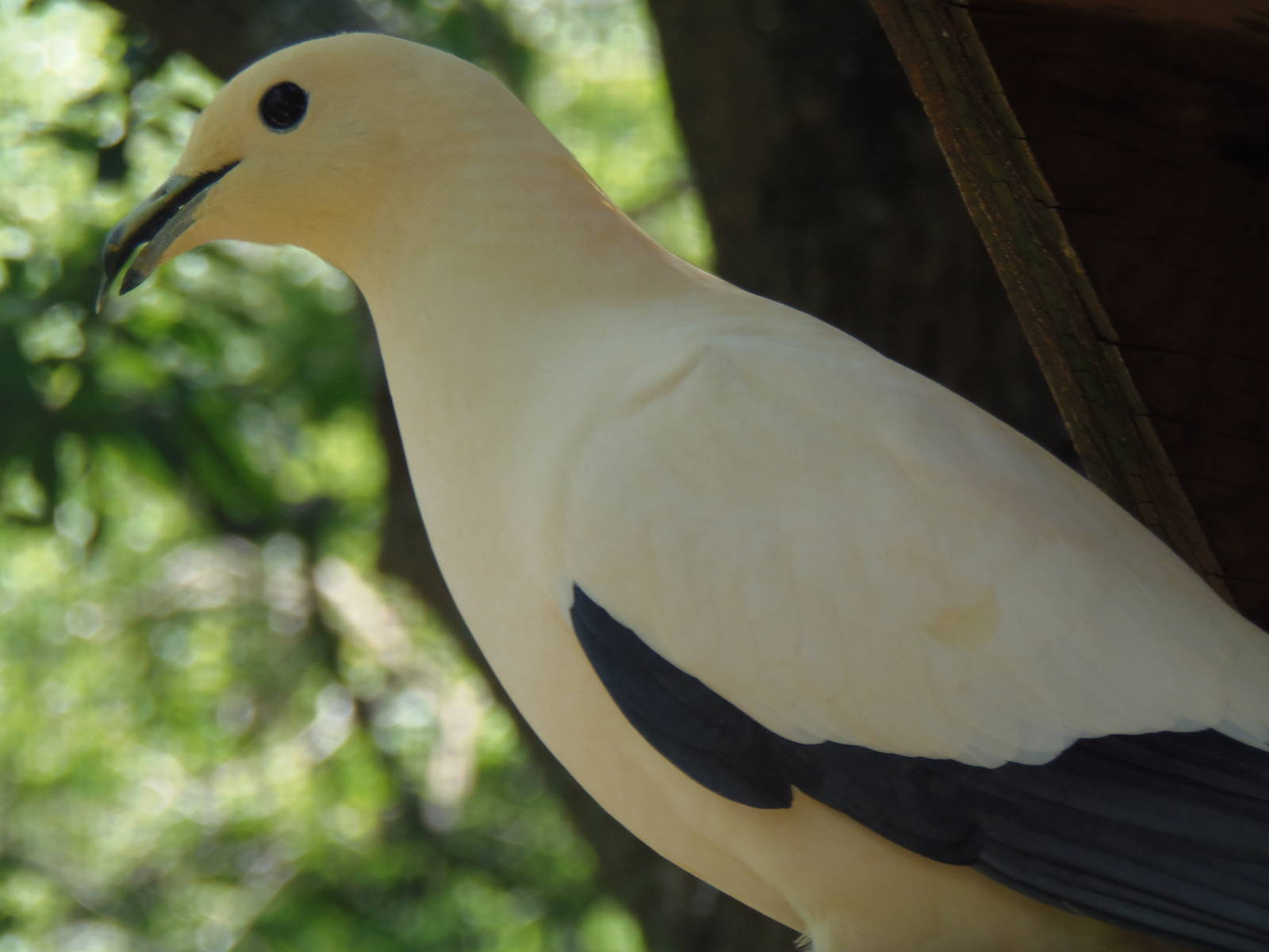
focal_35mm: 242
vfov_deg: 6.1
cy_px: 476
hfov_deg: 8.2
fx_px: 8872
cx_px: 634
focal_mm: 44.9
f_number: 5.1
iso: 100
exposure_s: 1/60
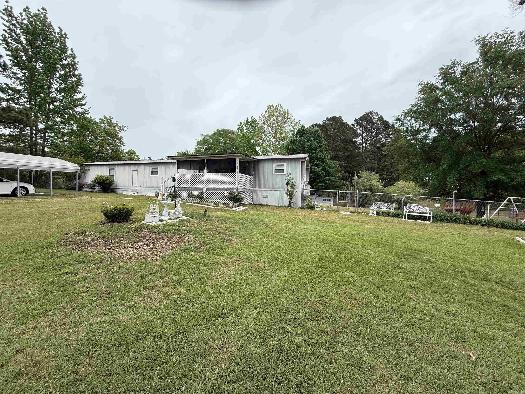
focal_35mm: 14
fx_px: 212
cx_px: 262
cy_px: 197
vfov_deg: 85.7
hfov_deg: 102.1
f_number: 2.2
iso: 50
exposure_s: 1/664
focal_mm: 2.22
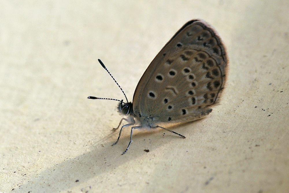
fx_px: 1606
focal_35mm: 200
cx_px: 144
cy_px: 96
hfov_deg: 10.3
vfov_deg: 6.9
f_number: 13
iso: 320
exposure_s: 1/200
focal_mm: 200
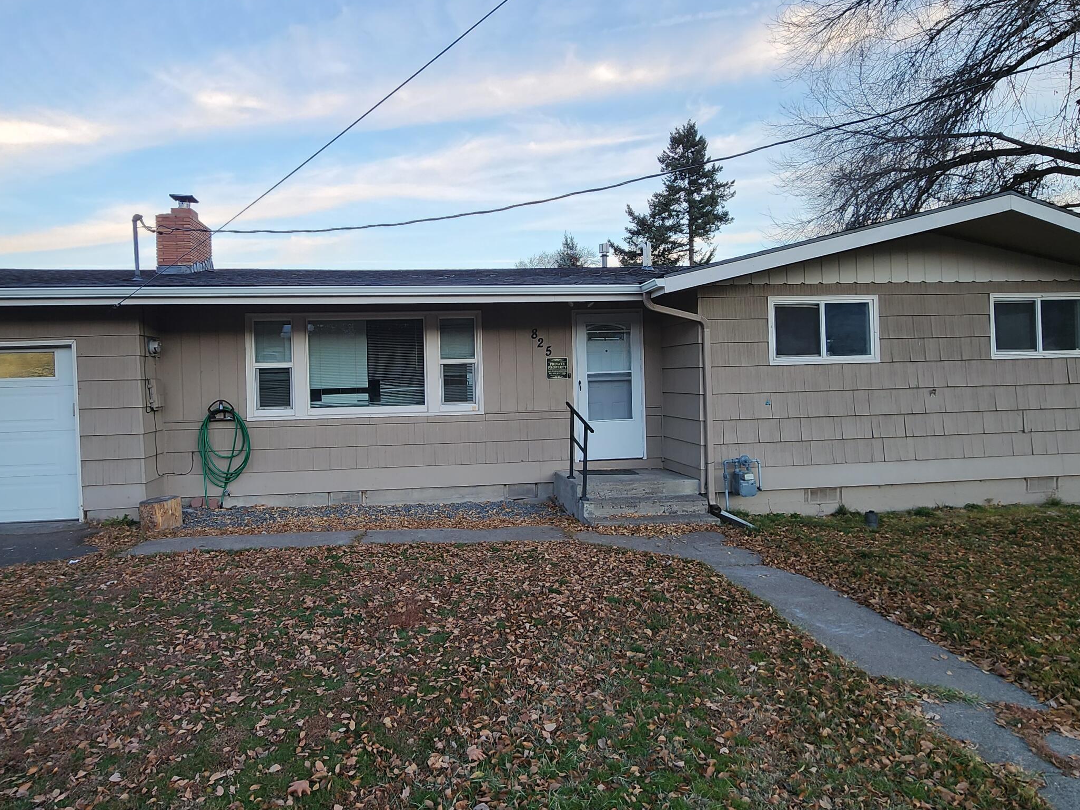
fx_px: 593
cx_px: 491
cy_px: 383
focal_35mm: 19
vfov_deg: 68.6
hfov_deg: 84.5
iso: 50
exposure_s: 1/120
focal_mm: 2.2
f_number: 2.2
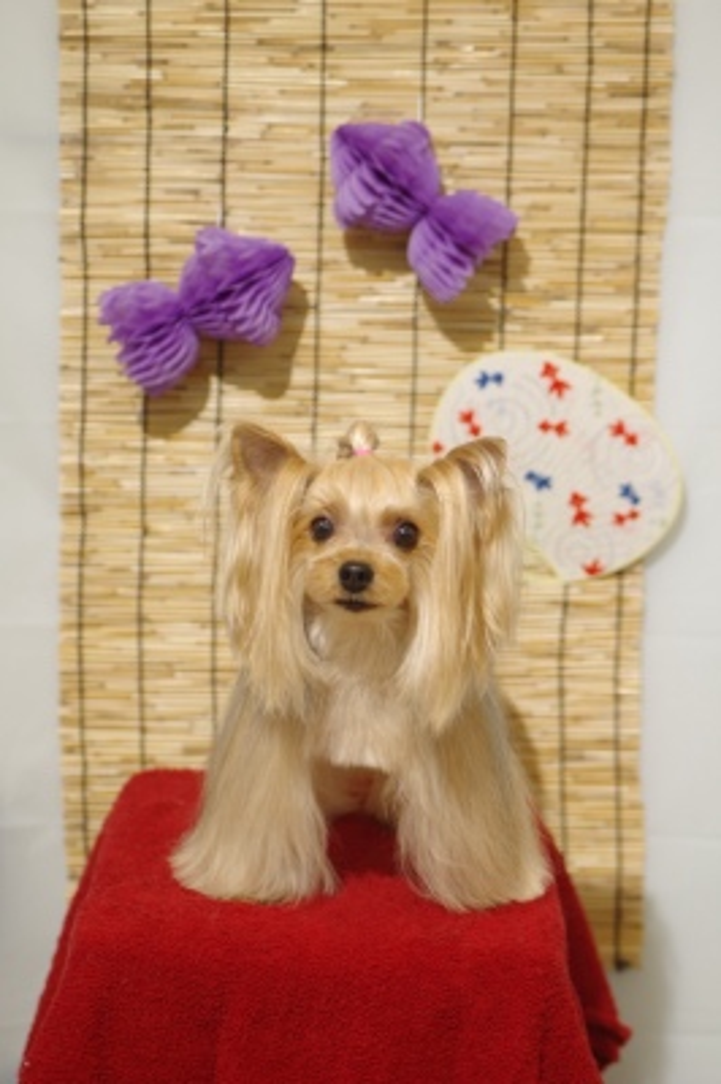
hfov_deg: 14.5
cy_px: 542
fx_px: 2829
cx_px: 360
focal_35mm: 94
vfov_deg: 21.7
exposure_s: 1/100
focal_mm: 63
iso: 320
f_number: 2.8
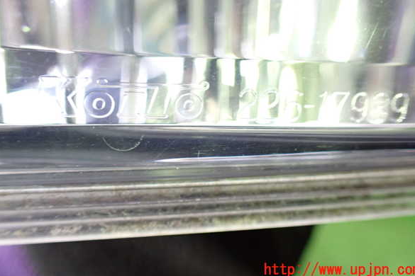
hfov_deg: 58.7
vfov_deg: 41.0
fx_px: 369
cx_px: 211
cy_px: 120
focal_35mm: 32
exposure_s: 1/40
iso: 800
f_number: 2.3
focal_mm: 5.4
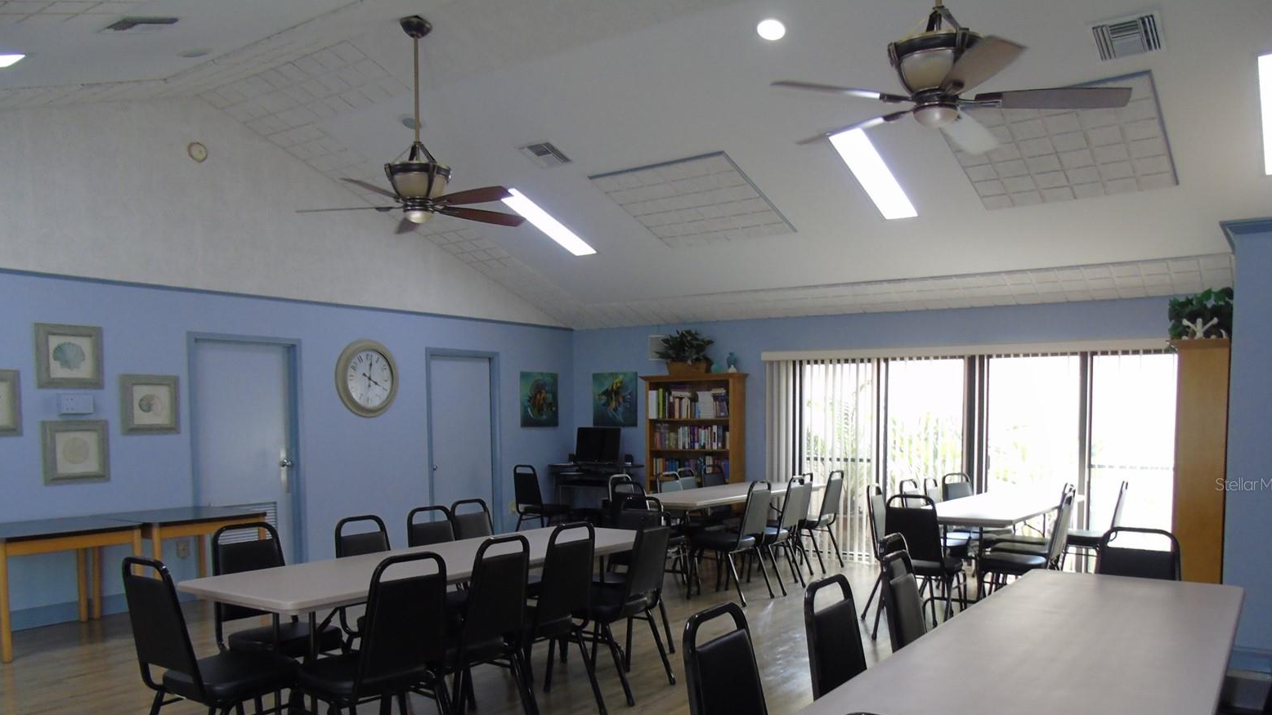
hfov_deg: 67.9
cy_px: 484
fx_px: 944
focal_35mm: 28
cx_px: 638
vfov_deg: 40.9
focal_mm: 4.4
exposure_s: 1/30
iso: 200
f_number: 3.4
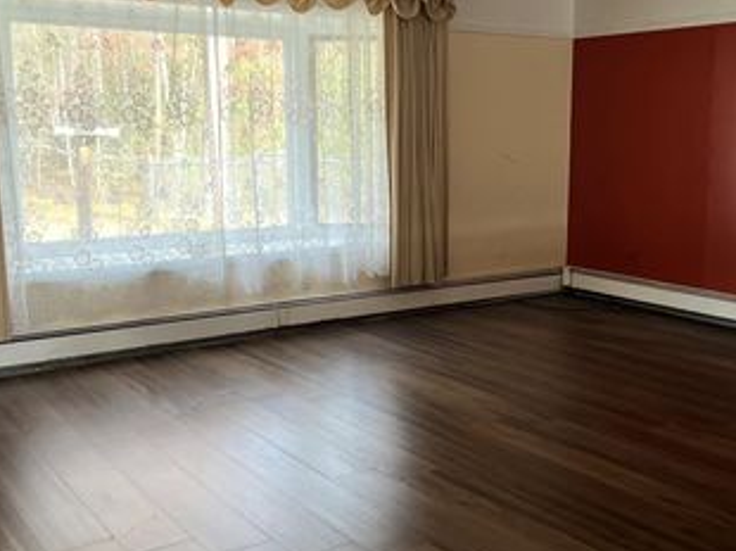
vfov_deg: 34.3
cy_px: 251
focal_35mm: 42
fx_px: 892
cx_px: 420
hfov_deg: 44.7
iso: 200
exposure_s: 1/60
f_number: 1.5
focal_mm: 5.7
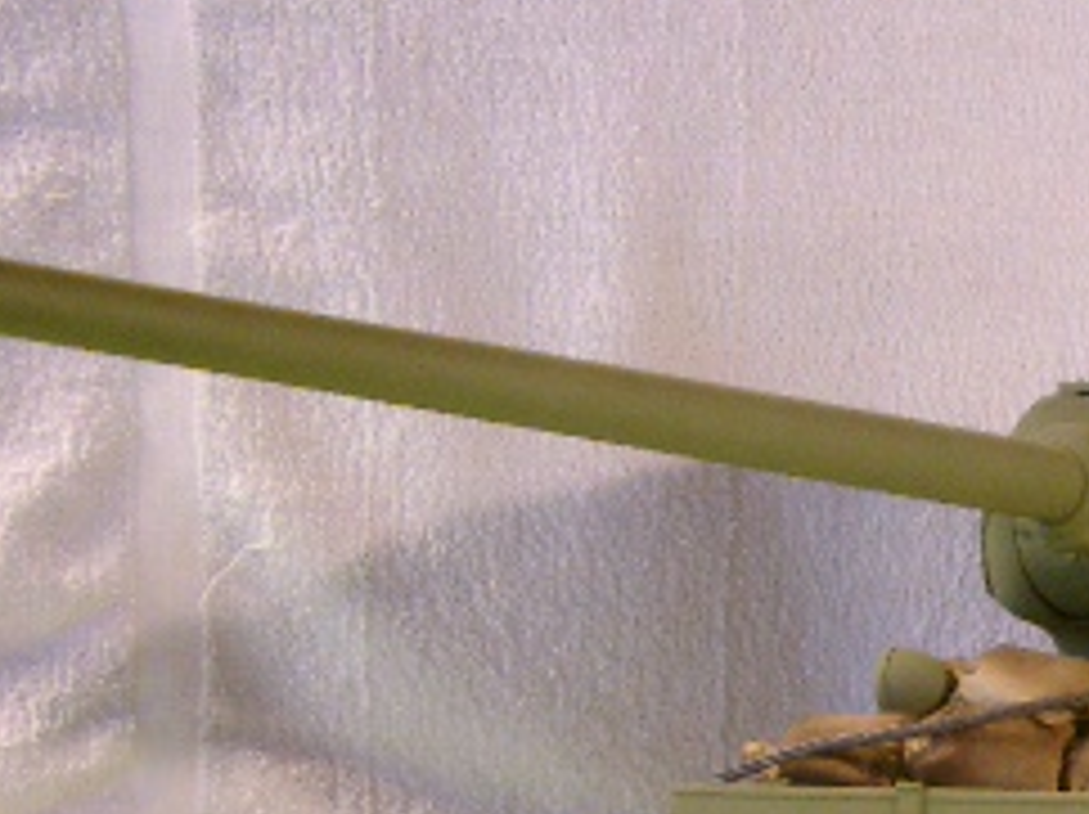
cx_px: 1292
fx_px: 3080
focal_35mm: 98
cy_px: 796
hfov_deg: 19.0
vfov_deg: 14.8
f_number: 2.6
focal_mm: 7.6
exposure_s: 1/8
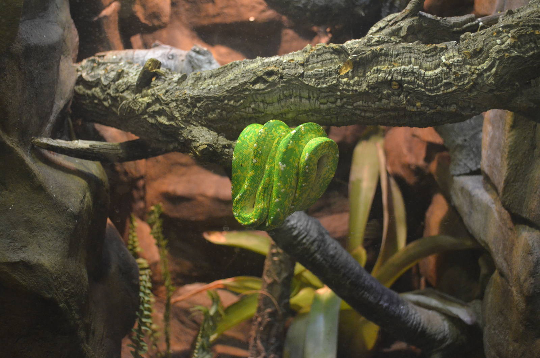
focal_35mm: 48
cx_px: 270
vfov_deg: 28.0
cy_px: 179
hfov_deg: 41.2
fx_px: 719
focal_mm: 32
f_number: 4.8
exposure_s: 1/30
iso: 2200
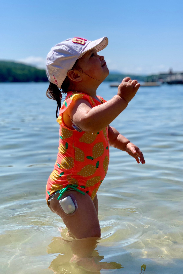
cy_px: 139
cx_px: 88
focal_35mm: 55
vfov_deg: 36.2
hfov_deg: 24.6
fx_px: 419
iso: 16
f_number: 2.4
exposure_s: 1/1261
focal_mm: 6
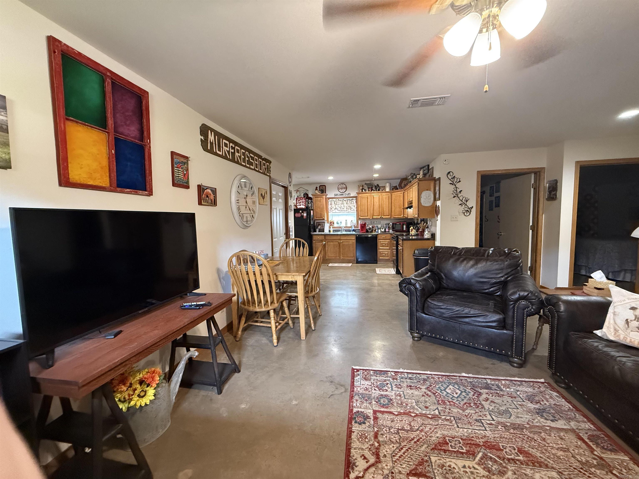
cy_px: 240
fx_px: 258
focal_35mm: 14
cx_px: 320
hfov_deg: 102.1
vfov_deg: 85.7
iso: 640
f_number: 2.2
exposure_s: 1/60
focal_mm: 2.22
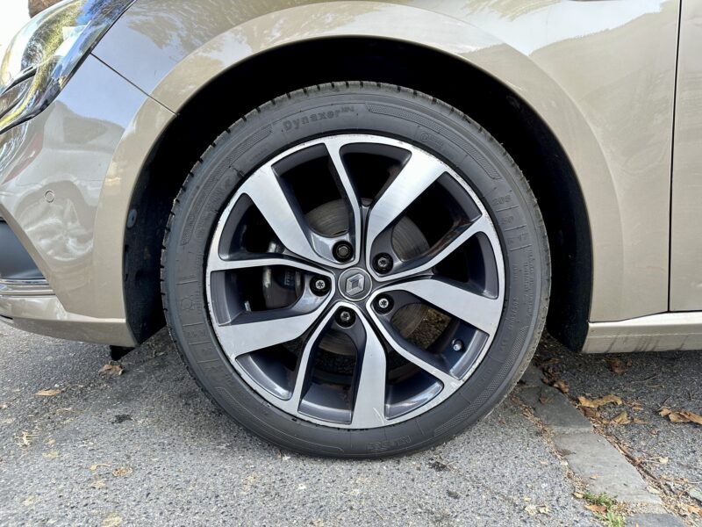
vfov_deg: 56.8
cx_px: 351
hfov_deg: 71.6
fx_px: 487
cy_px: 264
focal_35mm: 24
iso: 64
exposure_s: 1/121
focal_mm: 6.86
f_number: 1.78
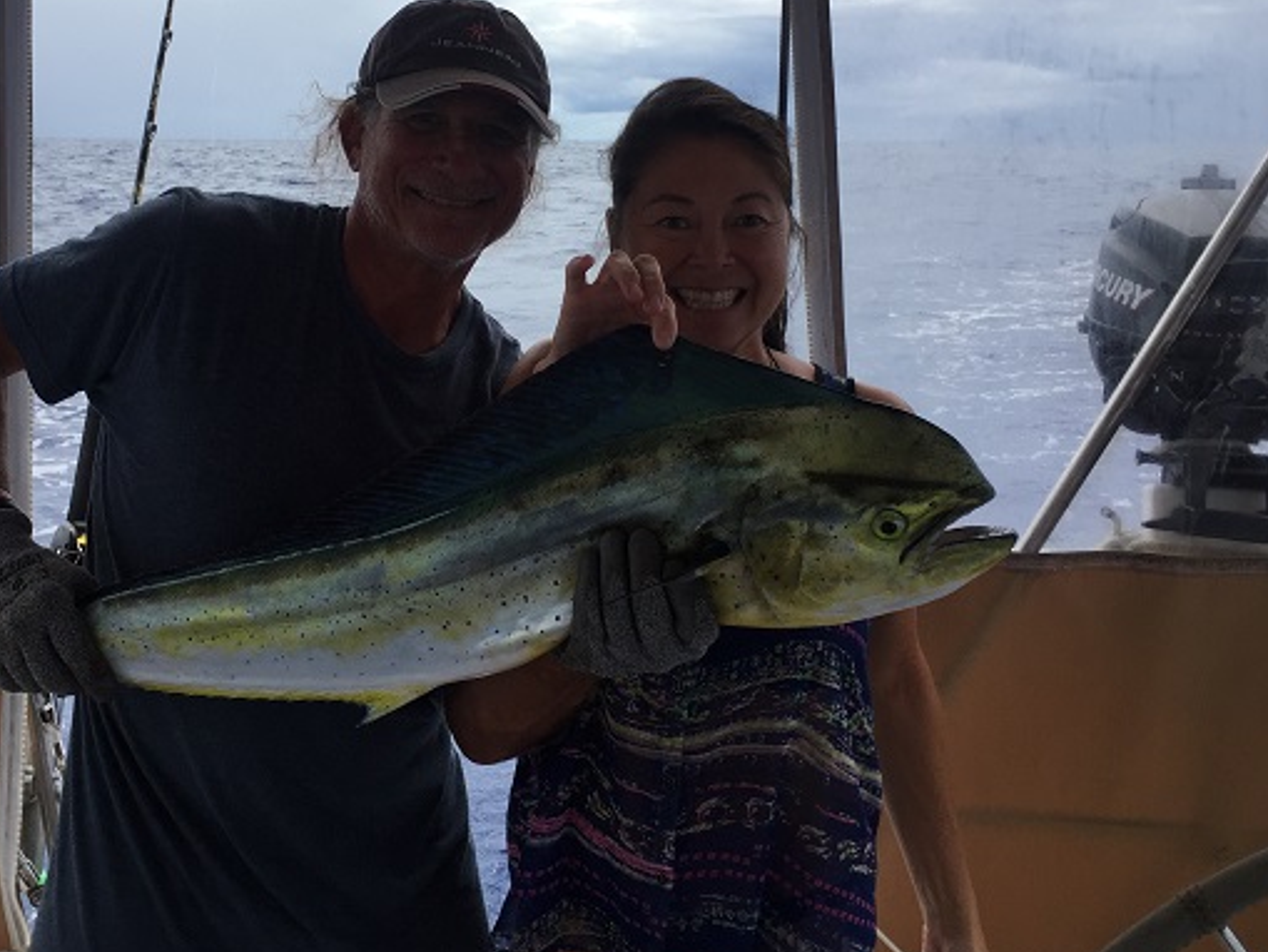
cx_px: 516
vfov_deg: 34.9
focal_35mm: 41
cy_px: 341
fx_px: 1502
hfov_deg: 45.5
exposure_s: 1/1883
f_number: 2.2
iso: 32
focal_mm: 4.15
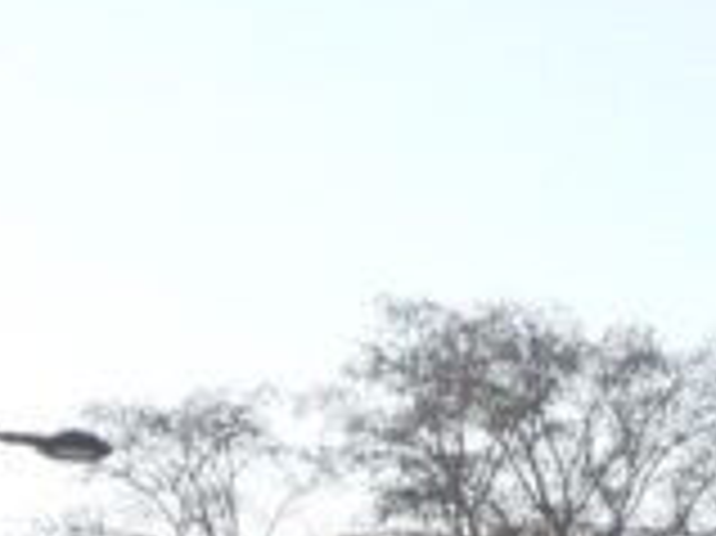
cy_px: 1378
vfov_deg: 5.1
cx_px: 1261
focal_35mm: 283
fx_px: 5849
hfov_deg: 6.8
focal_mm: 7.9
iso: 100
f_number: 3.2
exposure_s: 1/500
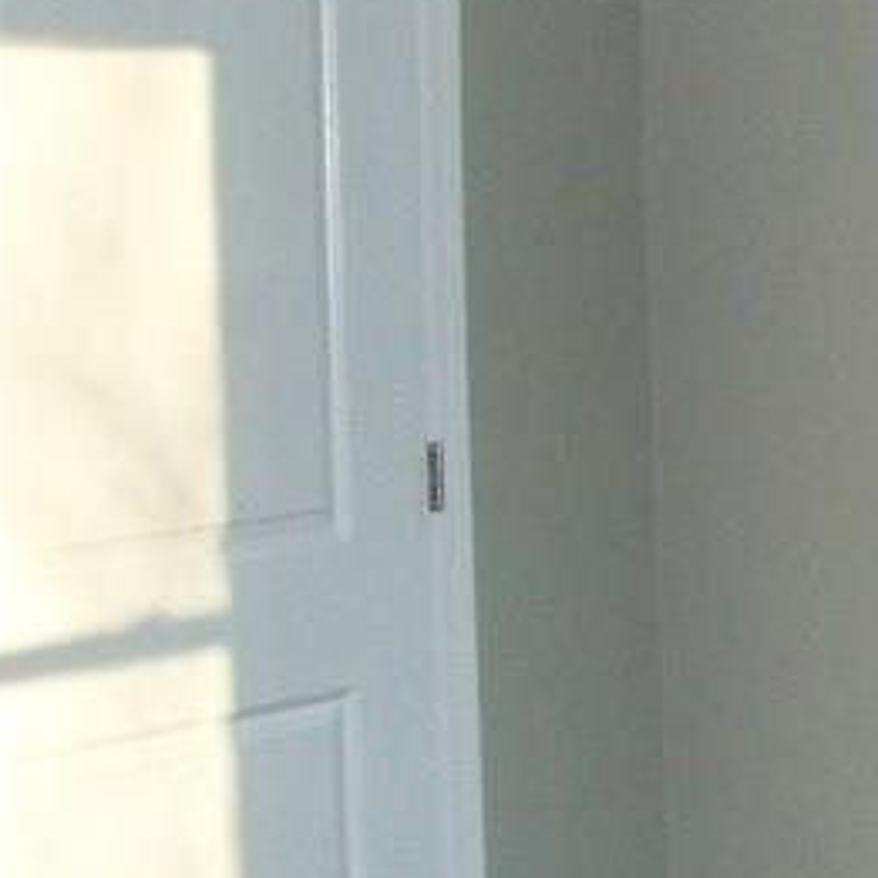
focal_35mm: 125
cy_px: 272
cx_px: 1578
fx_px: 3587
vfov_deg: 13.9
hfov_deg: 12.7
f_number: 2.7
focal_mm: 6
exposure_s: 1/60
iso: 160
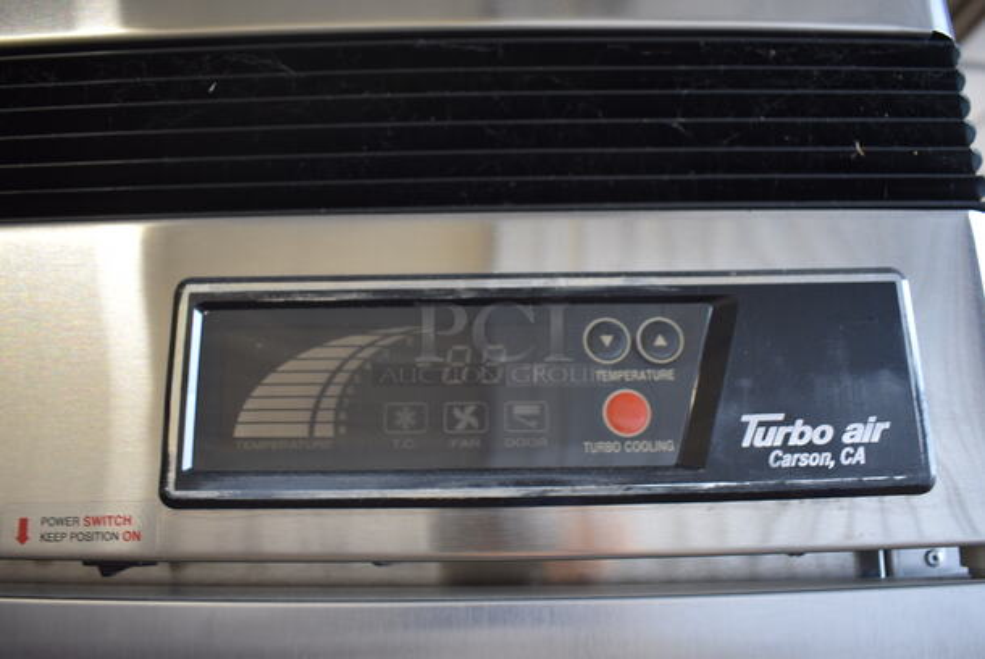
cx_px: 492
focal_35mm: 30
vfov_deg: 43.7
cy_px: 330
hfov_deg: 61.9
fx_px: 822
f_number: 4
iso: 1000
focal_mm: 20
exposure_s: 1/60
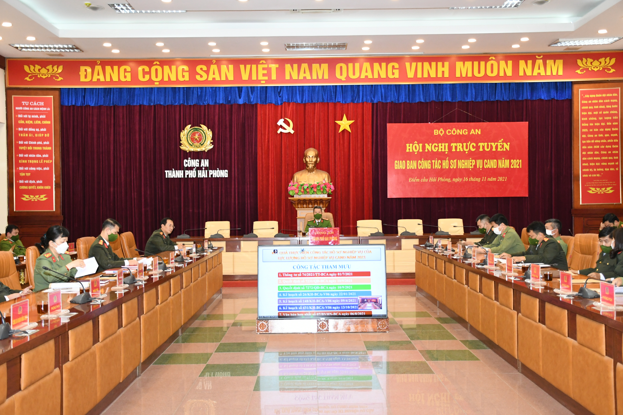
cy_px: 206
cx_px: 319
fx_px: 718
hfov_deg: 46.9
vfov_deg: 32.2
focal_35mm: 42
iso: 2500
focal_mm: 27
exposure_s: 1/200
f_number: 4.5
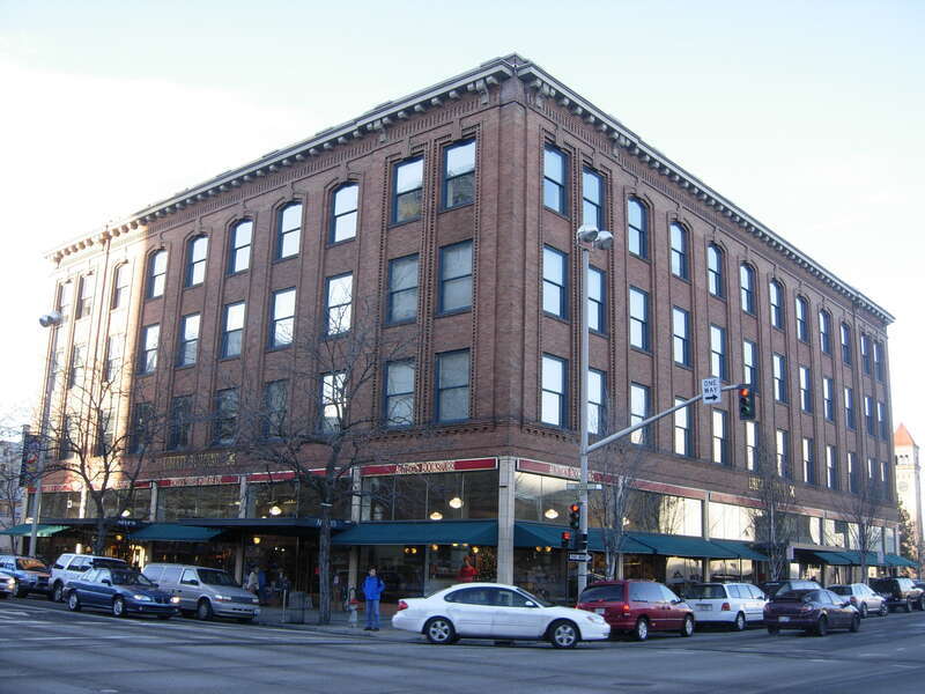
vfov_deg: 39.7
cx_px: 462
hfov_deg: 51.4
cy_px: 347
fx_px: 962
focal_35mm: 36
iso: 50
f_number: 3.4
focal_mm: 7.5
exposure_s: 1/82.9
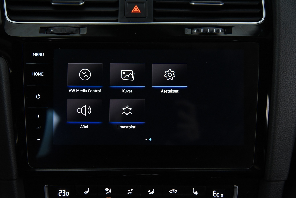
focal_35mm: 44
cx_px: 148
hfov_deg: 44.5
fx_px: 362
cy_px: 99
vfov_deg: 30.5
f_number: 4
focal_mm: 44
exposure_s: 1/40
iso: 4000
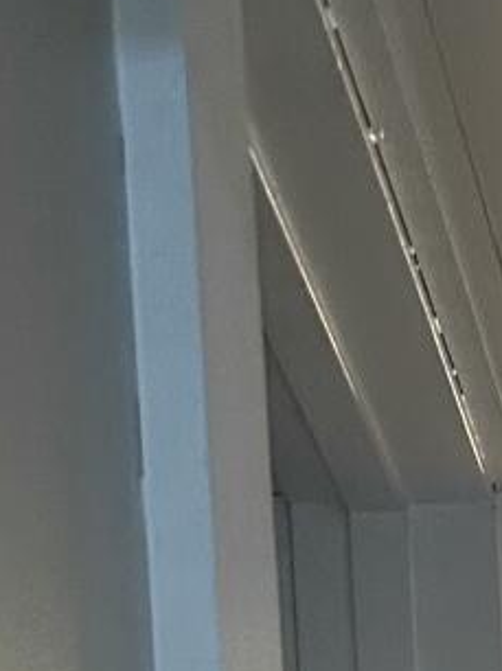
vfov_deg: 10.1
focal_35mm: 157
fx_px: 3040
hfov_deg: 8.9
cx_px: 1011
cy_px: 1842
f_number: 1.78
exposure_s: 1/60
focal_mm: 6.86
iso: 400
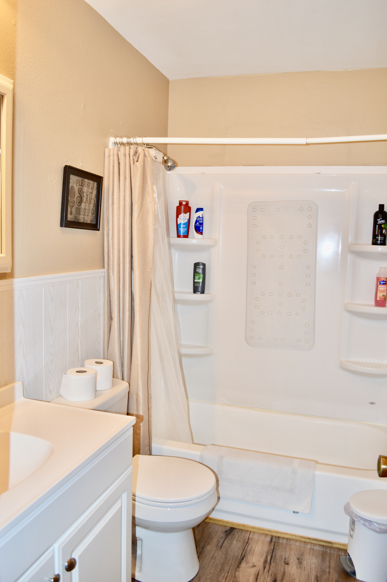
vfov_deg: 67.4
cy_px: 291
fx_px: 436
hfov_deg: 47.8
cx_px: 194
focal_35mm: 27
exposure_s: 1/60
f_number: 4
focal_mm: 18
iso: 400
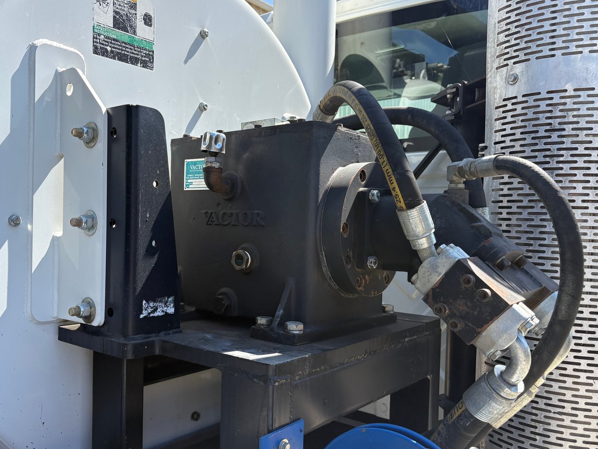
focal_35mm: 31
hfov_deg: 58.0
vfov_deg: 45.4
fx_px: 536
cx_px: 245
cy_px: 236
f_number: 1.6
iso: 50
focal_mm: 5.96
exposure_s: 1/987
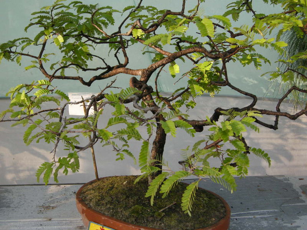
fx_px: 417
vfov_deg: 30.9
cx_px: 154
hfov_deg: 40.4
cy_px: 115
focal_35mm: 47
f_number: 3.4
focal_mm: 10.1
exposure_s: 1/73
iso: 200
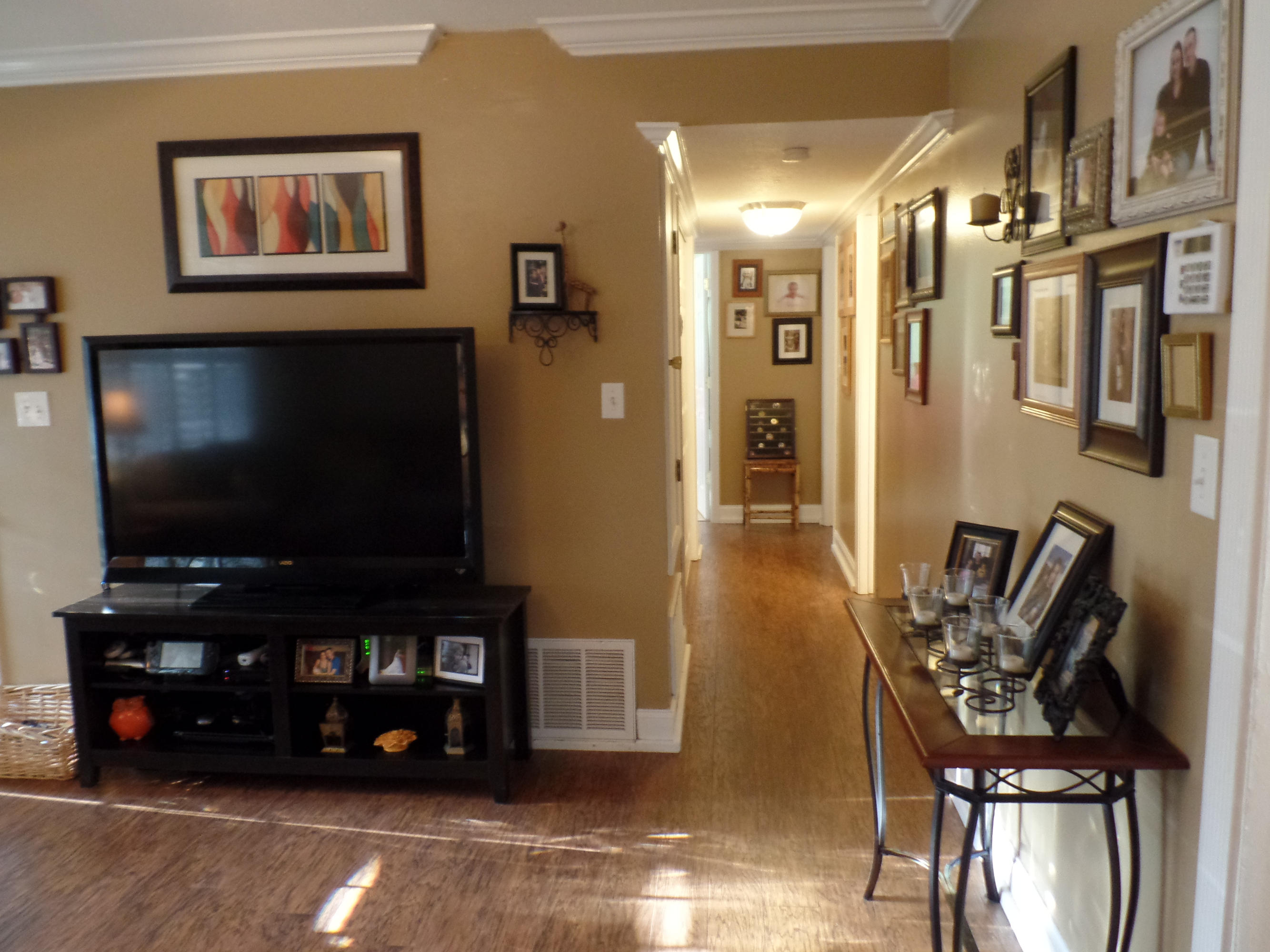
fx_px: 1027
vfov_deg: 49.7
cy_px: 476
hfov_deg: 63.4
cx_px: 635
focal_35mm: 28
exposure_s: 1/15
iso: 480
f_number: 2.9
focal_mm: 5
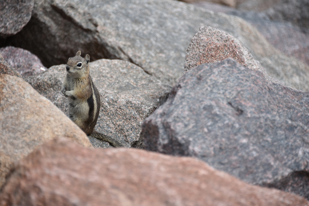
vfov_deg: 4.6
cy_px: 103
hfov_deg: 6.9
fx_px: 2575
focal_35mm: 300
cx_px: 154
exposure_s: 1/640
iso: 200
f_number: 5.6
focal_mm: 300
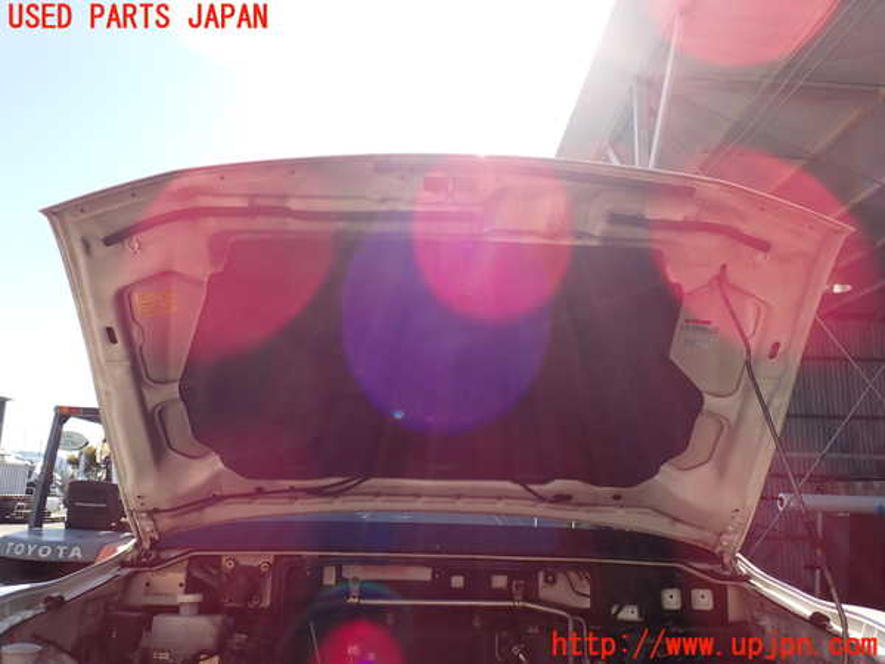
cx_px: 442
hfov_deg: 60.0
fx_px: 767
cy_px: 332
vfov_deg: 46.8
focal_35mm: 30
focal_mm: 5.4
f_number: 3.2
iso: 100
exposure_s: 1/640
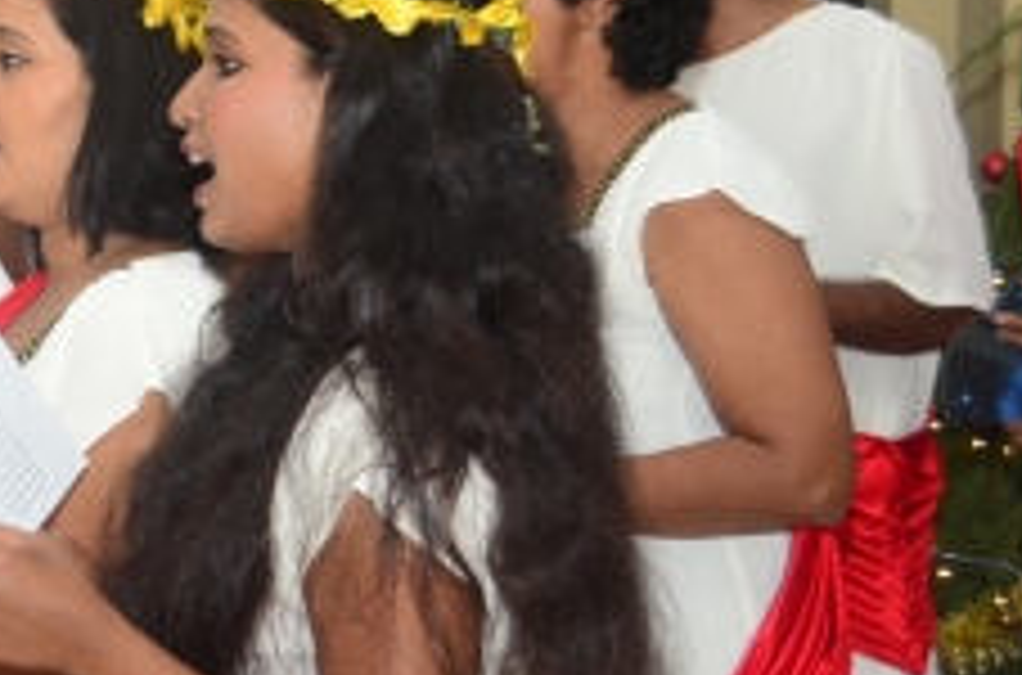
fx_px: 4190
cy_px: 502
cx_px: -441
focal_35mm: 148
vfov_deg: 9.2
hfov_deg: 13.2
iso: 800
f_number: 5
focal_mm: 32
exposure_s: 1/125
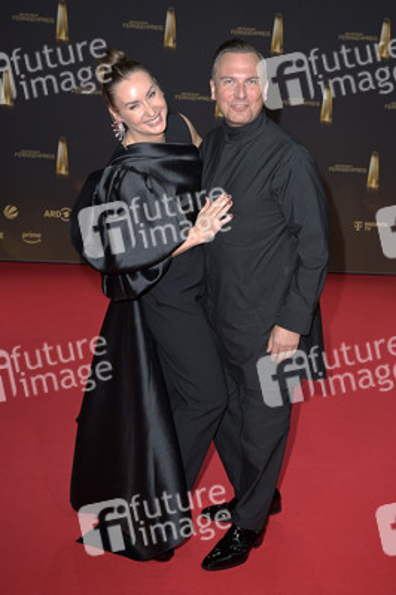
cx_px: 198
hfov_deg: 29.2
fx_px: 760
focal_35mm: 46
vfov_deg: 42.8
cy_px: 298
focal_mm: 46
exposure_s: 1/250
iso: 1000
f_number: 5
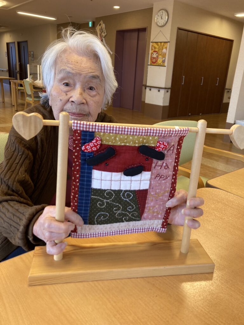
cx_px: 122
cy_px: 162
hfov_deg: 49.7
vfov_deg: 63.4
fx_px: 263
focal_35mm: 28
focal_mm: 3.99
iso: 64
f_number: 1.8
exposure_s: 1/60
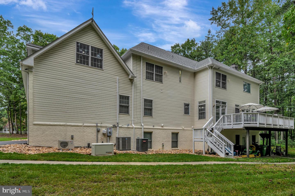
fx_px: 160
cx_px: 148
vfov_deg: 63.1
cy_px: 98
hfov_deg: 85.5
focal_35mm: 20
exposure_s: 1/250
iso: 200
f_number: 5.6
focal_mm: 19.5
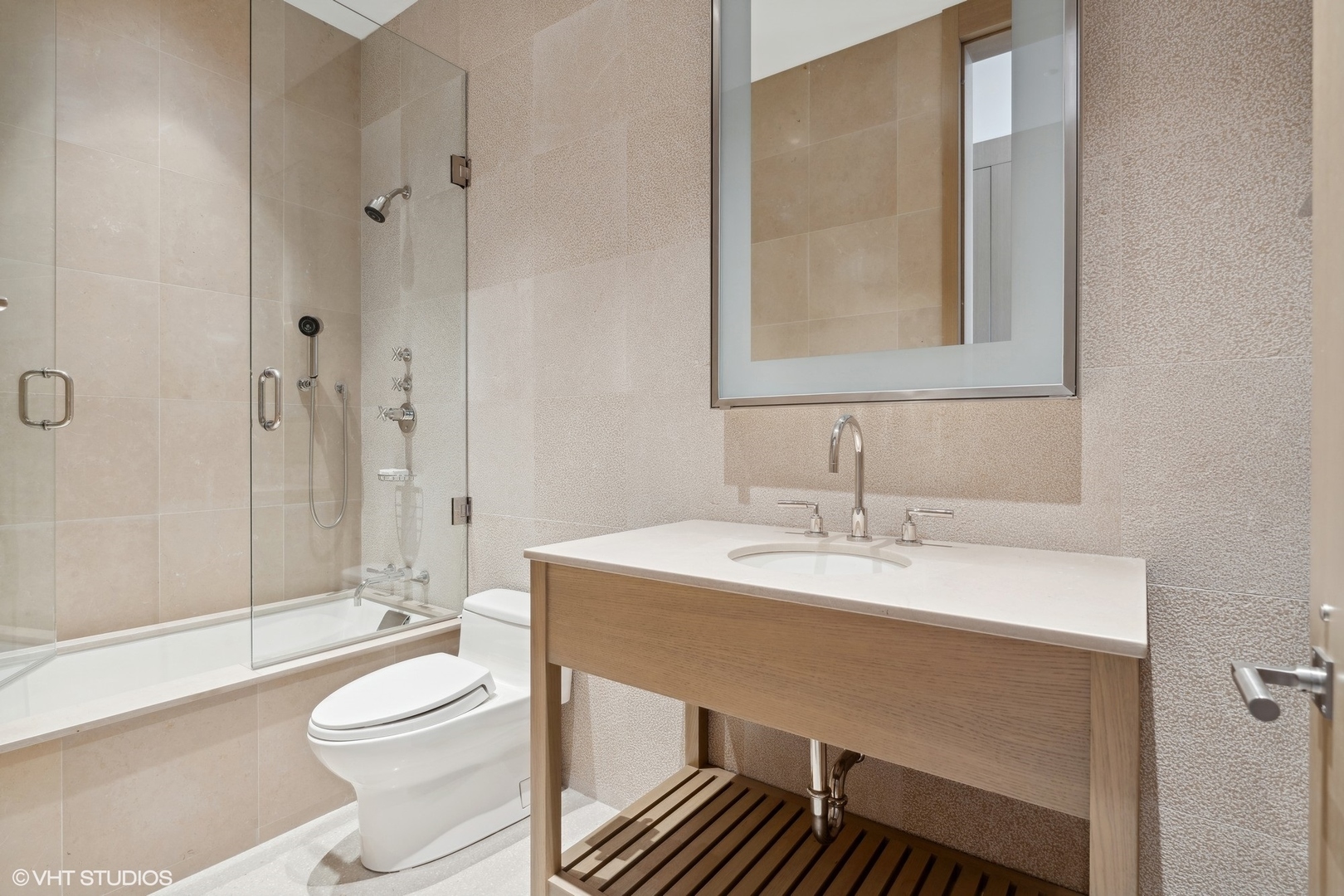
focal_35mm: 17
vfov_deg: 70.4
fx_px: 635
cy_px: 448
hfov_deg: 93.3
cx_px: 672
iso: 320
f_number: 8
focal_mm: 17
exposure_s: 1/8
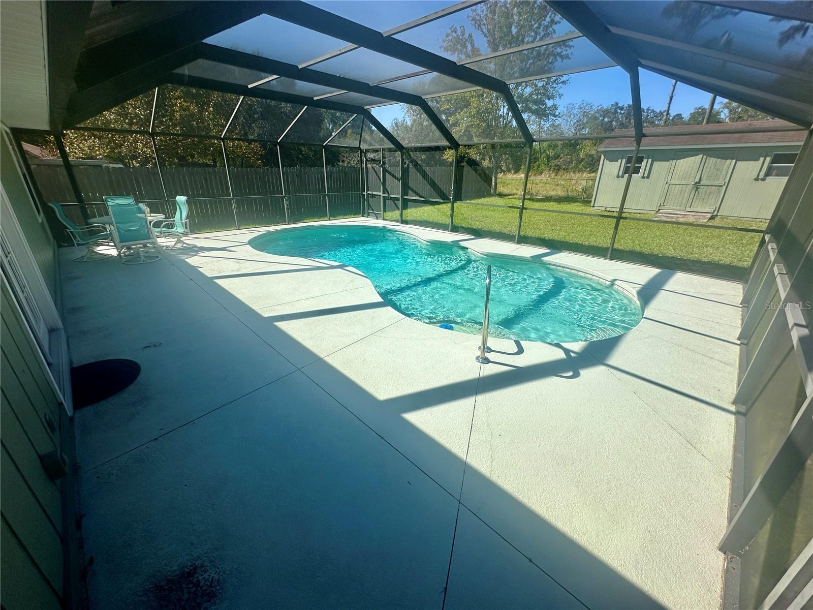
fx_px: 329
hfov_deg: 102.1
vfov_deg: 85.7
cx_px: 406
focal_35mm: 14
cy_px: 305
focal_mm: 2.22
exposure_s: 1/1855
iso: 50
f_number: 2.2
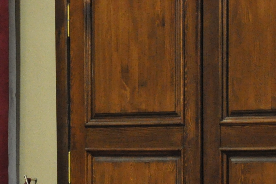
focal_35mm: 343
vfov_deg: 4.0
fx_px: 2626
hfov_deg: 6.0
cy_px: 266
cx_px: -32
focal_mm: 70
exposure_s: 1/30
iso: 2200
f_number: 5.3
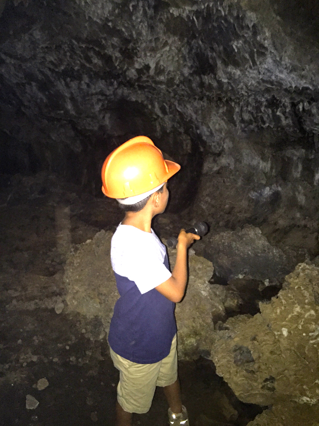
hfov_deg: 48.2
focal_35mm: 29
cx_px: 160
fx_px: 356
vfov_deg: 61.7
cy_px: 213
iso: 640
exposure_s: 1/16
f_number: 2.2
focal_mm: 4.15
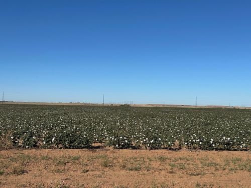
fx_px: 348
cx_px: 126
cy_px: 94
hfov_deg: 39.7
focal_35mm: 48
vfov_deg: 30.3
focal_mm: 6.86
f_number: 1.78
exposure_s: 1/7092
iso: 64
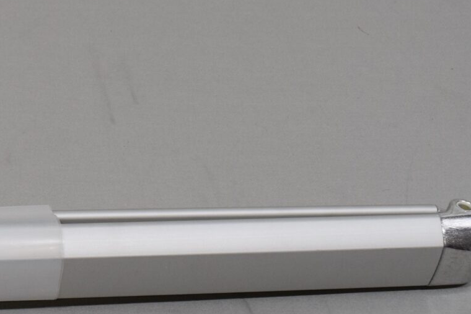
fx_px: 1190
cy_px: 232
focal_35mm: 91
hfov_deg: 20.4
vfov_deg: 15.0
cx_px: -150
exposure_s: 1/125
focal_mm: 18
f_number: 5.6
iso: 400
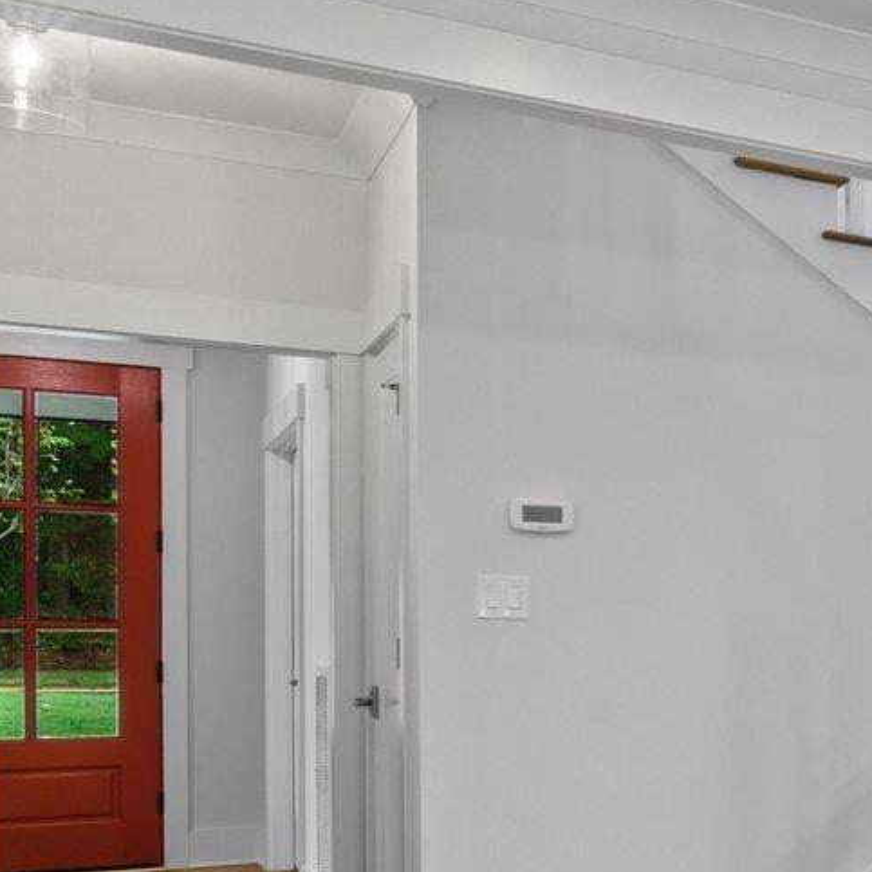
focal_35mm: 54
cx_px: 1773
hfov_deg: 18.7
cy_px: 631
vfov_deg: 31.2
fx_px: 1539
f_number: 8
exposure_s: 1/3
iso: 500
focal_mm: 15
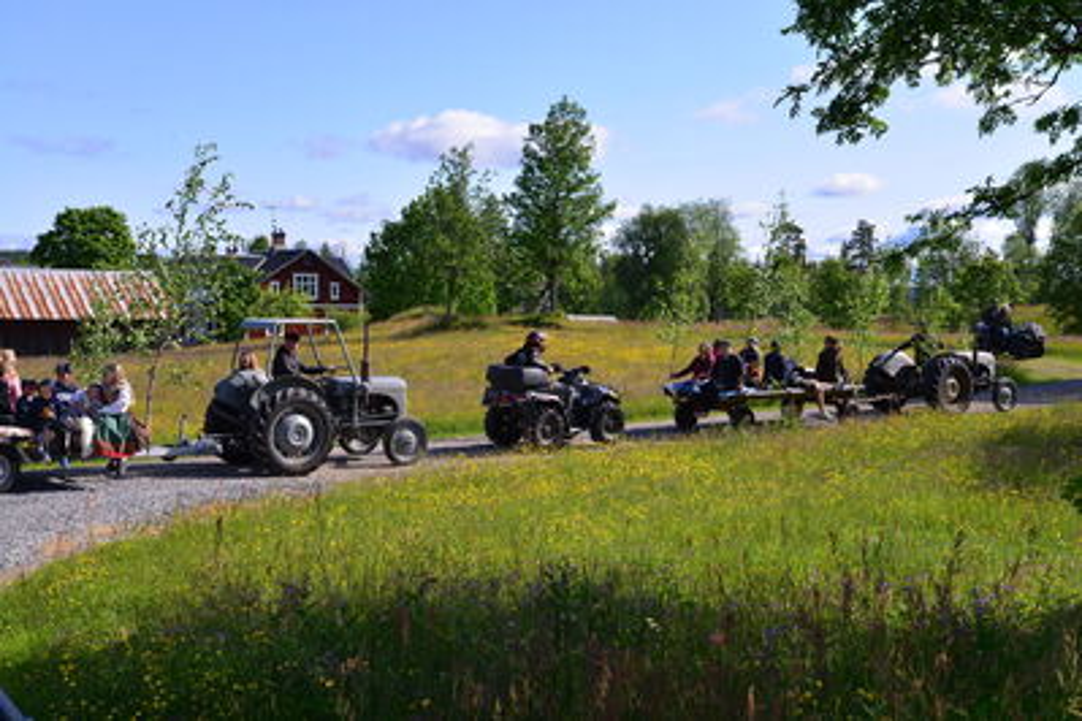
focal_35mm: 44
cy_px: 360
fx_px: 1322
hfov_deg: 44.5
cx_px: 541
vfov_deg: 30.5
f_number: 8
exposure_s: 1/160
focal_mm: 44
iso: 100
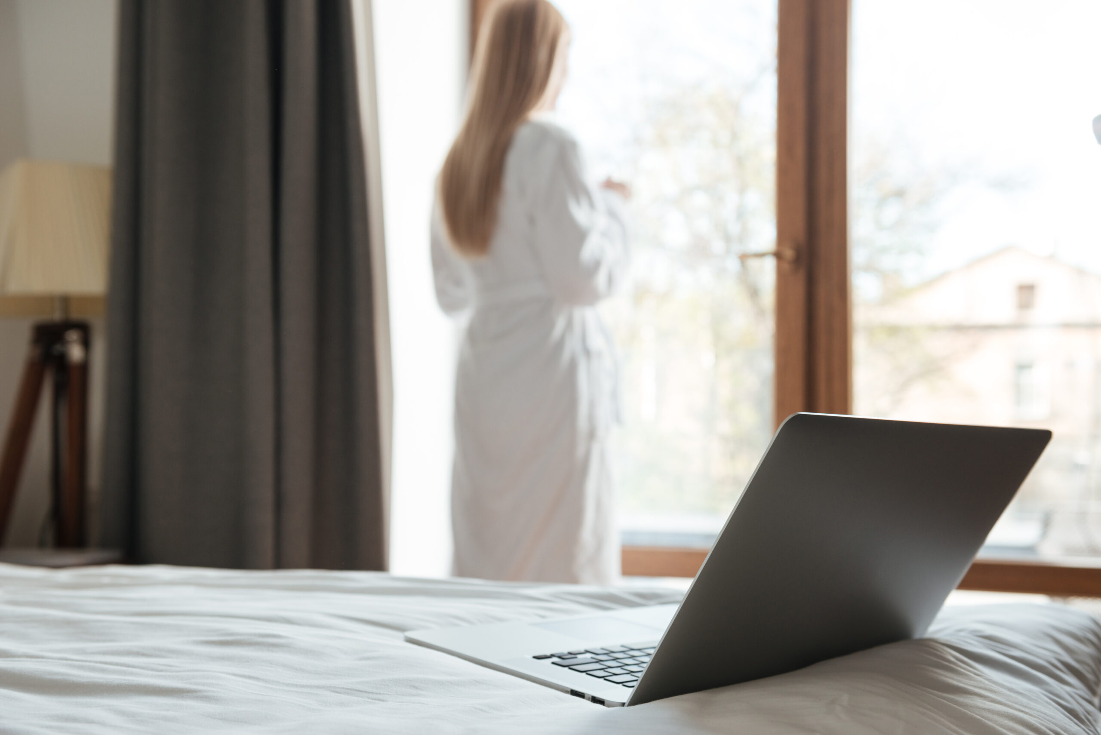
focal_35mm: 40
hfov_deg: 48.4
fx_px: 1224
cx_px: 550
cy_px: 368
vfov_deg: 33.4
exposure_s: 1/160
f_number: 4
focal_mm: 40
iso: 320
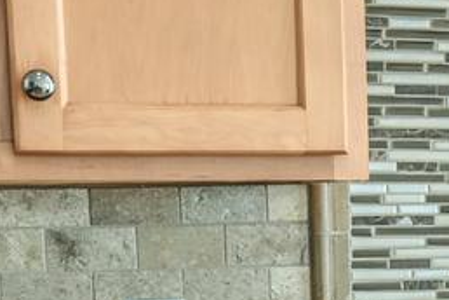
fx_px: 1584
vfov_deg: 10.5
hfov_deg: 15.3
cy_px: 426
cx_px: 606
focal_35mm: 127
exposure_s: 1/125
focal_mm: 16
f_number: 4
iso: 1000
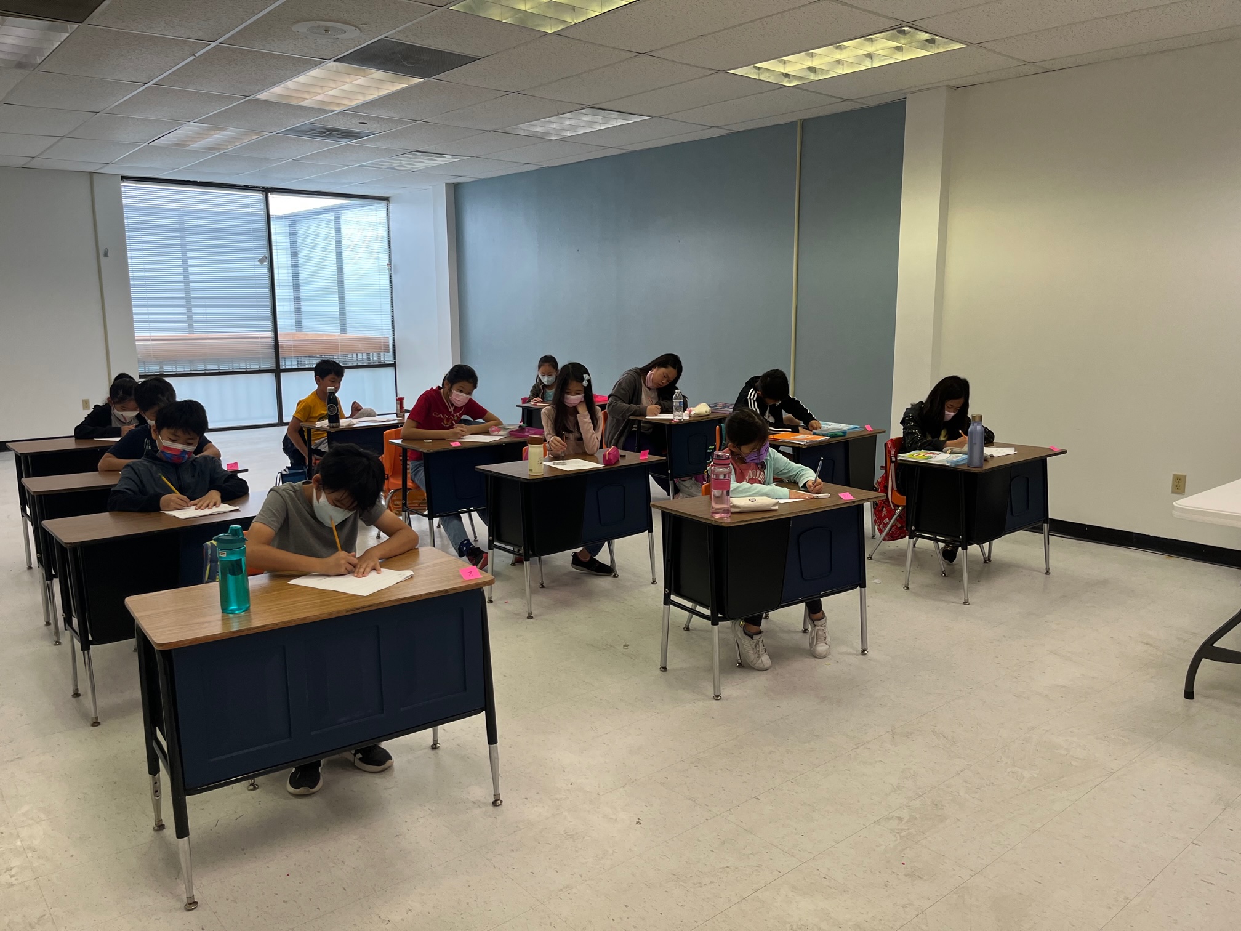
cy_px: 466
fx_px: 932
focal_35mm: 26
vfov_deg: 53.1
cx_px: 620
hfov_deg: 67.3
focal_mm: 5.1
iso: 80
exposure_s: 1/120
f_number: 1.6
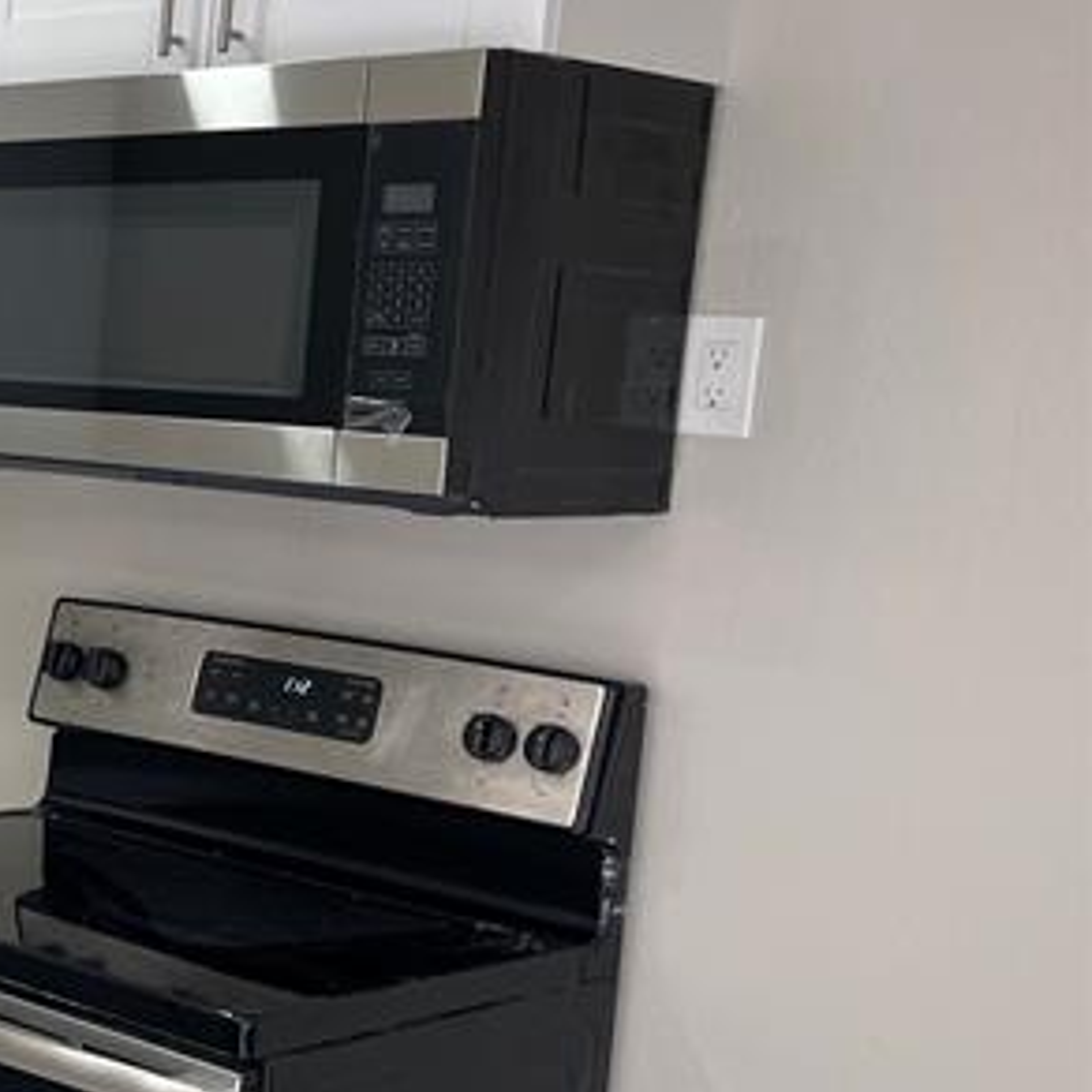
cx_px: -396
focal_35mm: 63
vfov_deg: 27.3
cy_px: 602
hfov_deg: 23.5
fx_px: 2248
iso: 80
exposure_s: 1/121
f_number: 1.6
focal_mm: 5.1
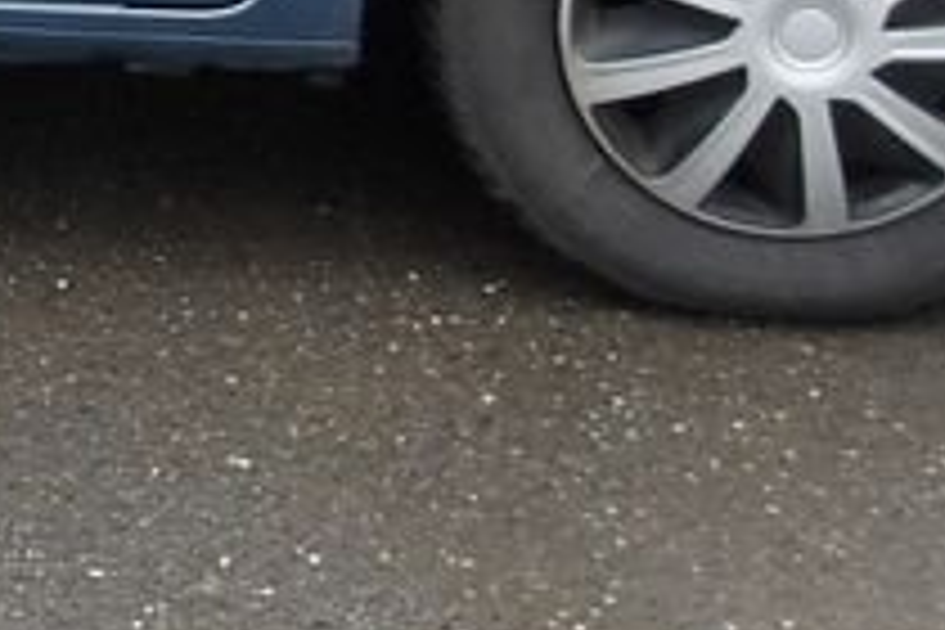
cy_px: -531
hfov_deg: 14.0
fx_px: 3596
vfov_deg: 9.5
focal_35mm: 137
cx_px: -495
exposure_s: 1/171
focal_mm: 4.9
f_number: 3
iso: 100
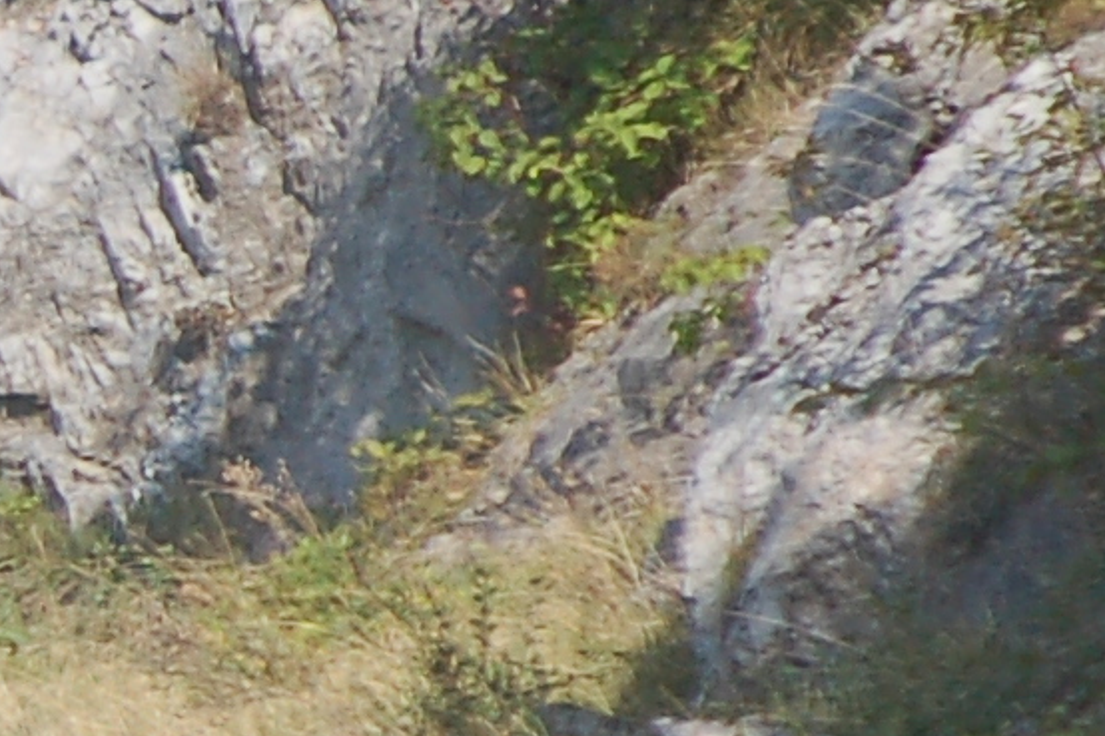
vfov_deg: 0.8
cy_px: 664
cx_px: -698
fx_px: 49983
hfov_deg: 1.3
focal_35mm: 1629
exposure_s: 1/1000
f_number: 5.6
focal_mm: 200
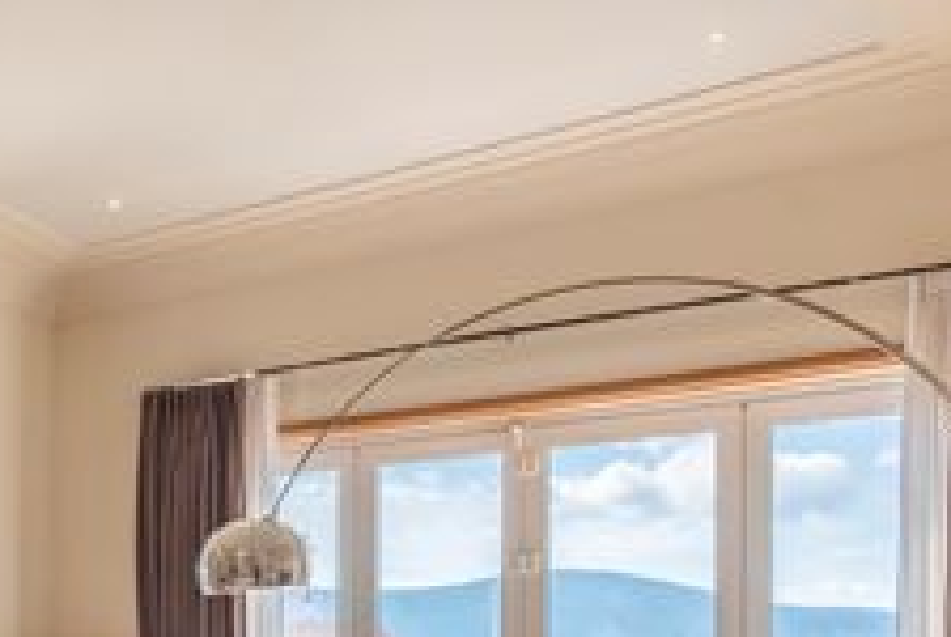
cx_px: -45
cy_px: 654
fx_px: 1164
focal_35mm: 44
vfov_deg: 28.5
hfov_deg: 38.4
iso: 100
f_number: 5.6
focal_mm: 14
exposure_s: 1/320
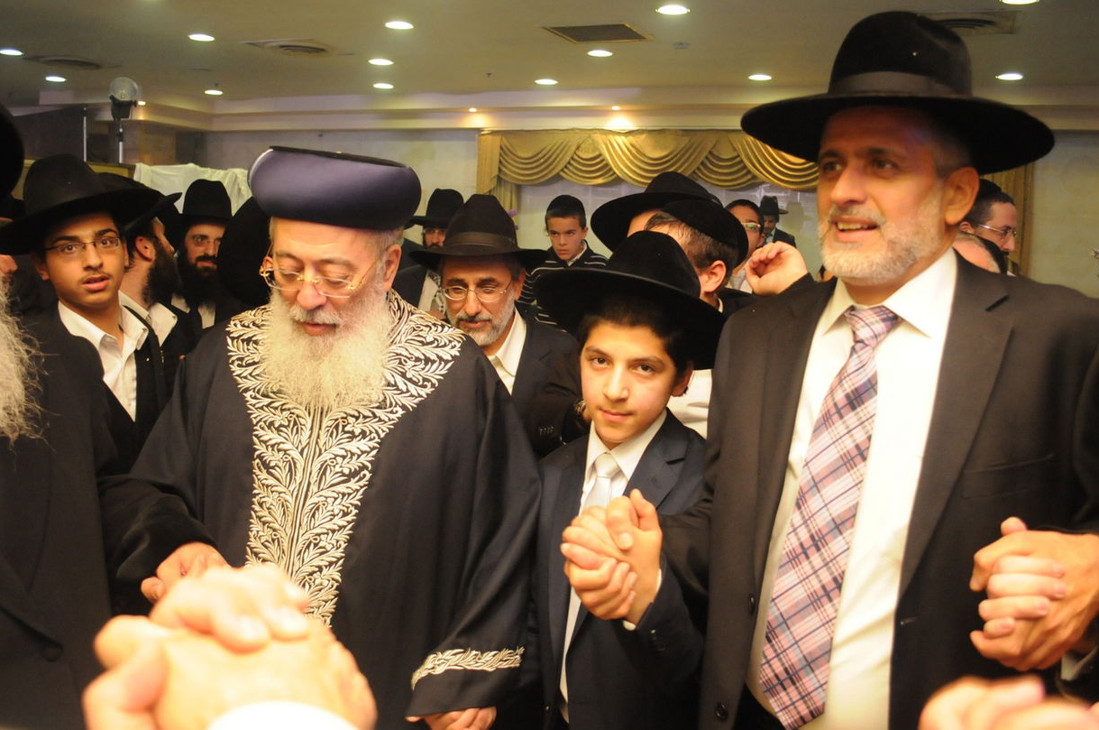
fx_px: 945
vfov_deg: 42.2
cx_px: 551
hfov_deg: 60.4
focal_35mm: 31
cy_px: 340
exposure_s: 1/100
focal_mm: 18
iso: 1600
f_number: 3.5
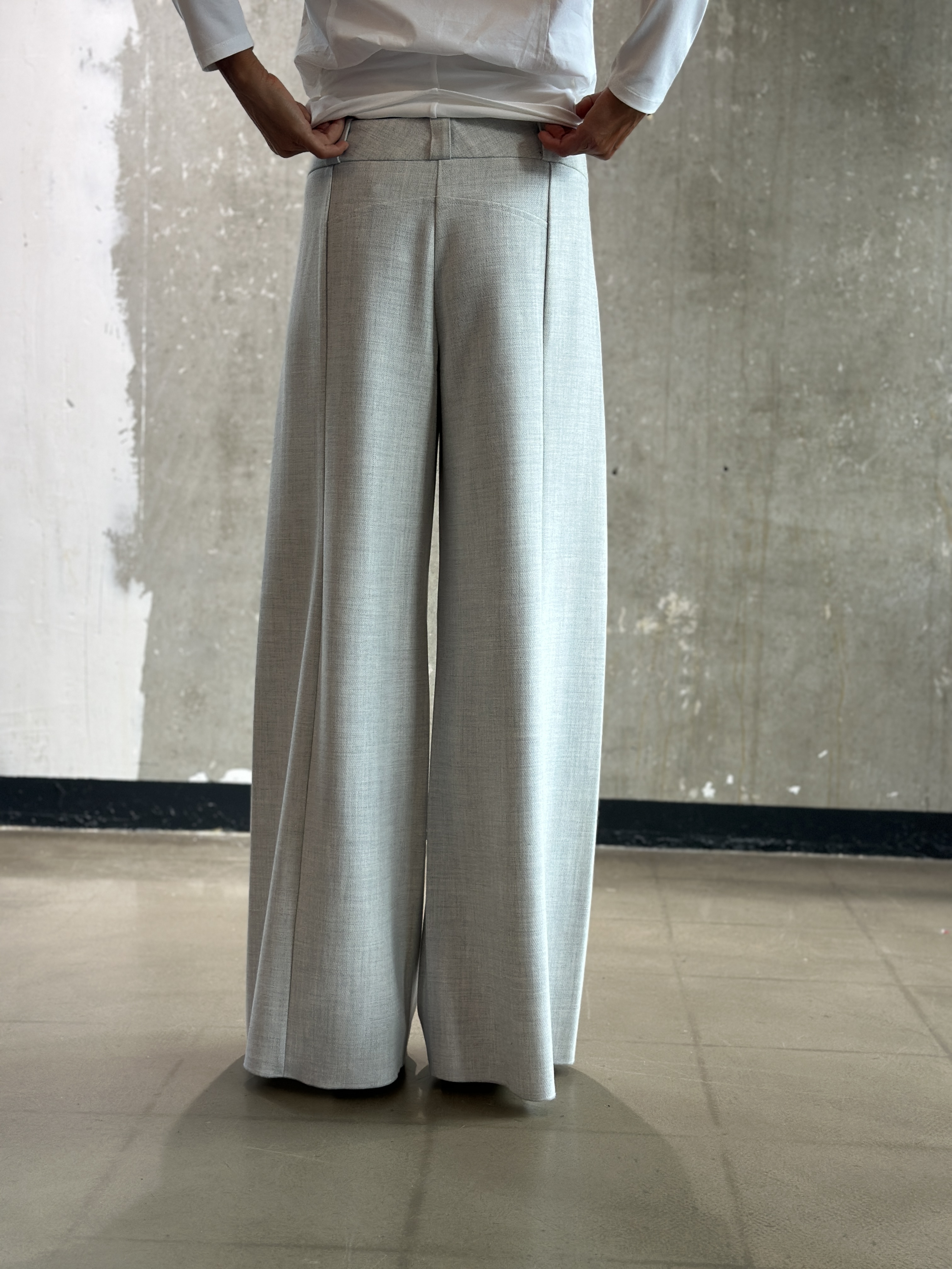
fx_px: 1760
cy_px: 634
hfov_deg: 30.3
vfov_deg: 39.7
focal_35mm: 48
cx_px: 476
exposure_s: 1/132
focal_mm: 6.86
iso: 80
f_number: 1.78
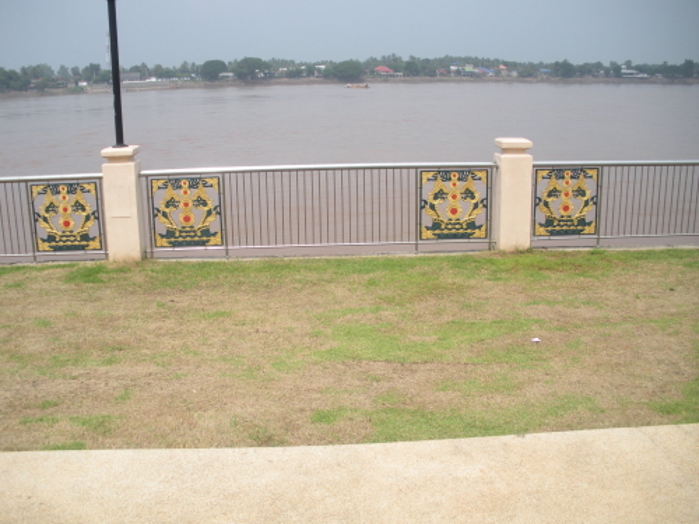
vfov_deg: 39.7
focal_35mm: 36
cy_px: 262
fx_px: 727
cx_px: 350
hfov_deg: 51.4
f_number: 3.5
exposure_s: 1/689
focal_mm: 6.3
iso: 64
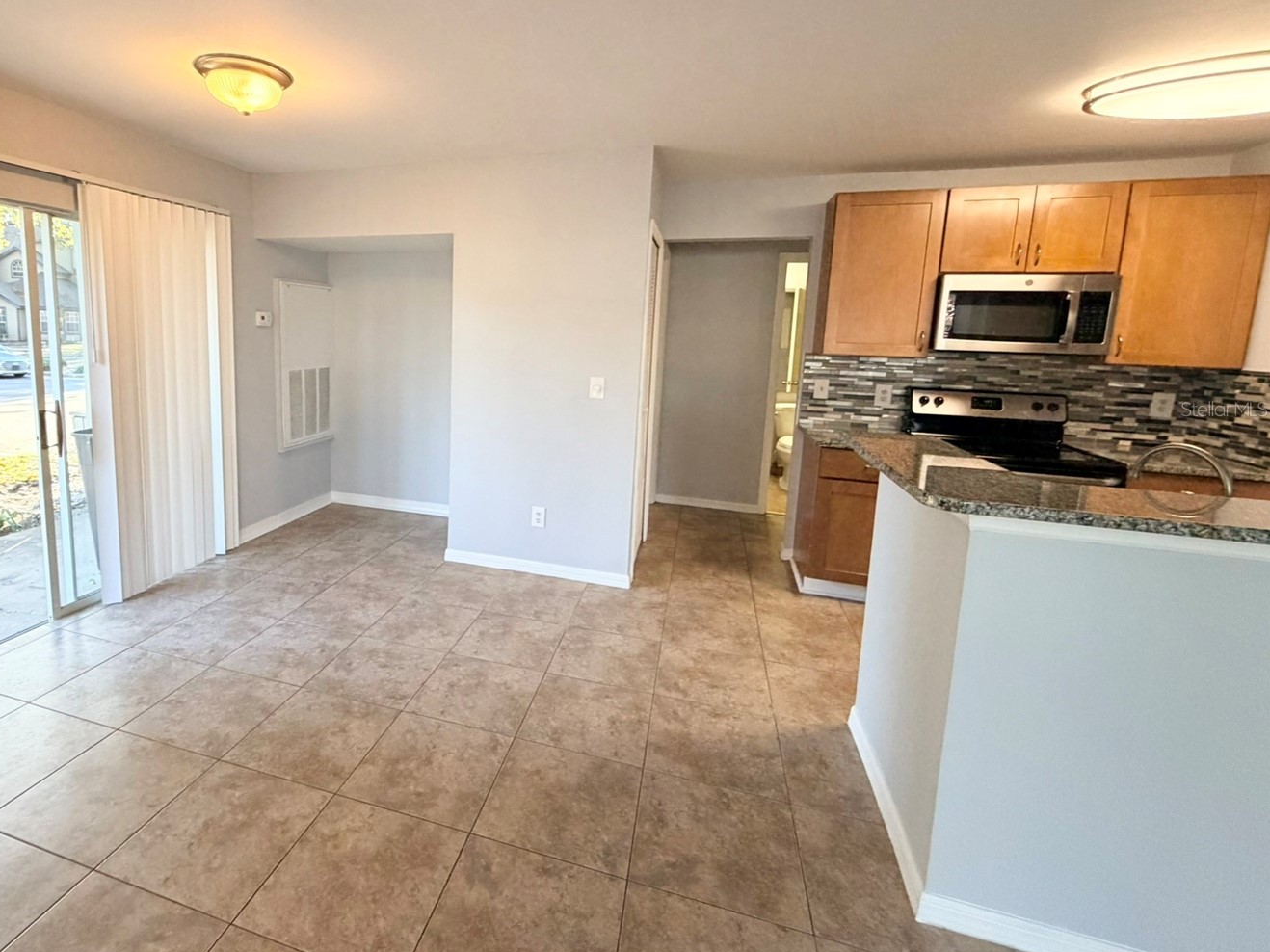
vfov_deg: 74.3
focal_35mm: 17
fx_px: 624
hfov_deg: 89.7
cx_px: 501
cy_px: 409
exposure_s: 1/120
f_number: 2.2
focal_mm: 2.22
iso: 320
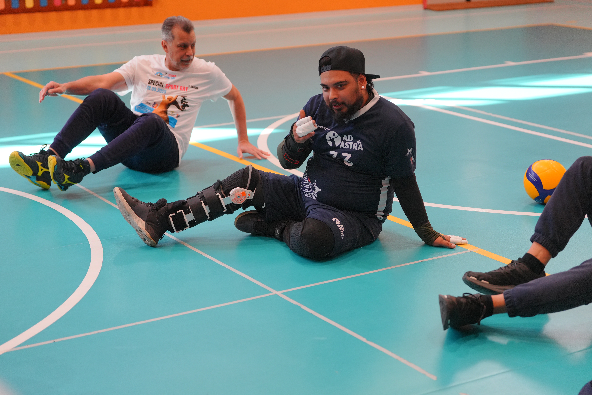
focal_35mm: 70
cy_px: 198
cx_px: 296
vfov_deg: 19.5
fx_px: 1151
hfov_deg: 28.8
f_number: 3.2
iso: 1600
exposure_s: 1/640
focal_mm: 70
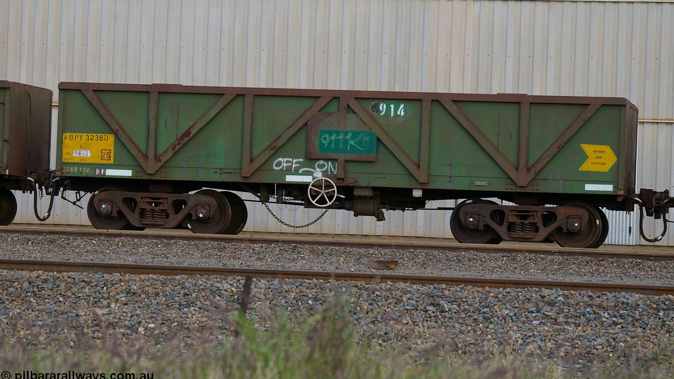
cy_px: 167
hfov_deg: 13.6
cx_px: 339
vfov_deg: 7.7
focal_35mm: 158
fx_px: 2823
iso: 200
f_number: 4.5
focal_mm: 100
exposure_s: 1/125
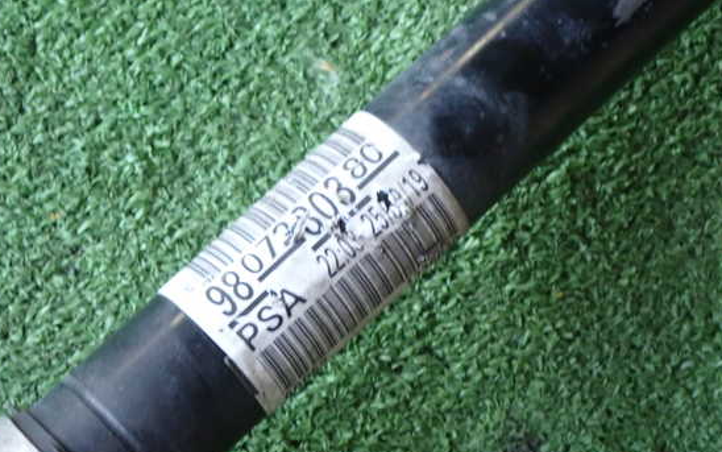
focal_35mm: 116
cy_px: 231
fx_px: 2283
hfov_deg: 18.0
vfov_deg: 11.3
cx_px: 333
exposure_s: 1/100
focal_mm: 18
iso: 800
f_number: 4.9
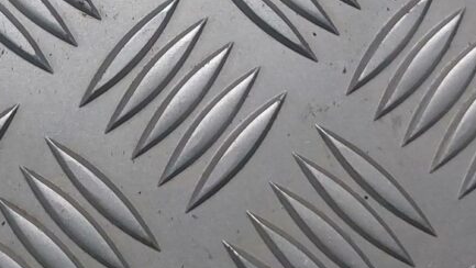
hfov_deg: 24.0
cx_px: 128
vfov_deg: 12.2
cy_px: -269
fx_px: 1111
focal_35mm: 88
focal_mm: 5.23
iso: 320
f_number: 1.8
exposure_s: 1/120
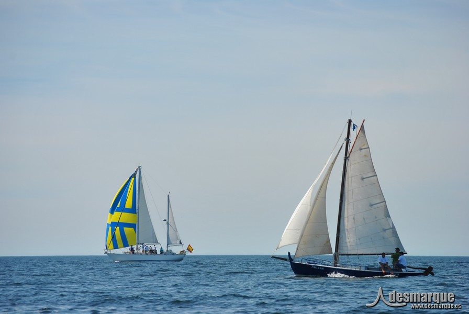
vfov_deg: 8.3
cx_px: 234
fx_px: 2152
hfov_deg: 12.4
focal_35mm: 165
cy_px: 157
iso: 100
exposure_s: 1/640
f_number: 6.3
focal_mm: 110
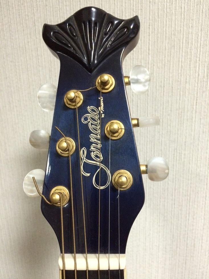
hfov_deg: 48.2
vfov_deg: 61.7
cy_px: 140
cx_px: 104
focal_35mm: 29
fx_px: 234
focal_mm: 4.15
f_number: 2.2
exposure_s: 1/17
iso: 400
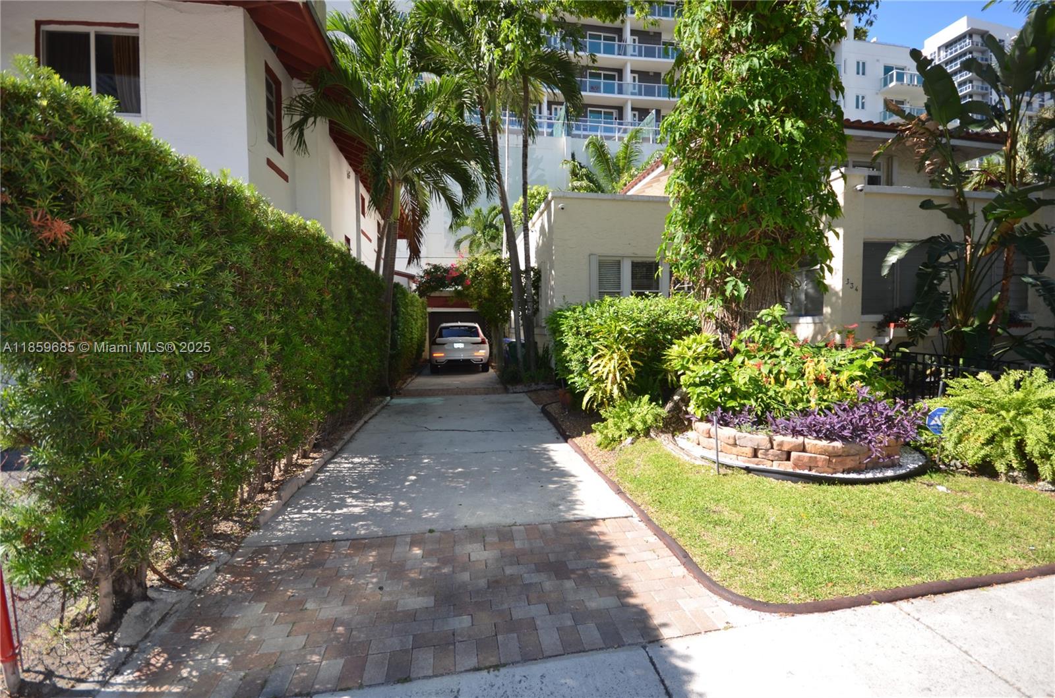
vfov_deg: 77.0
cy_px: 349
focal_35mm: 15
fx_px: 439
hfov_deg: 100.5
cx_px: 528
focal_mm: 10
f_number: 5.6
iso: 100
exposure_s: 1/200
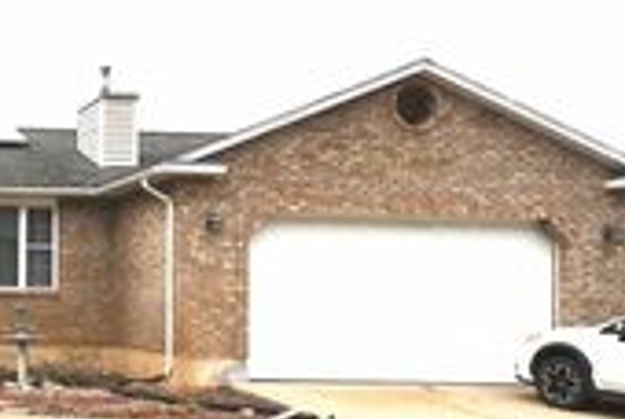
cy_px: 266
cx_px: -154
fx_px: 765
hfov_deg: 34.1
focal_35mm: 44
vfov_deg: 30.5
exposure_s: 1/250
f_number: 22
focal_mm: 10
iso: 1000
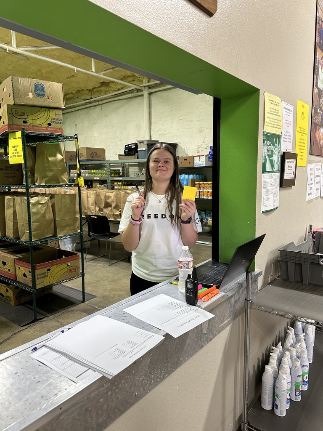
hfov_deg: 56.8
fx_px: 299
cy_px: 216
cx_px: 162
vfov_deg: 71.6
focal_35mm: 24
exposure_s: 1/60
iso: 160
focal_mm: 6.86
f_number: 1.78
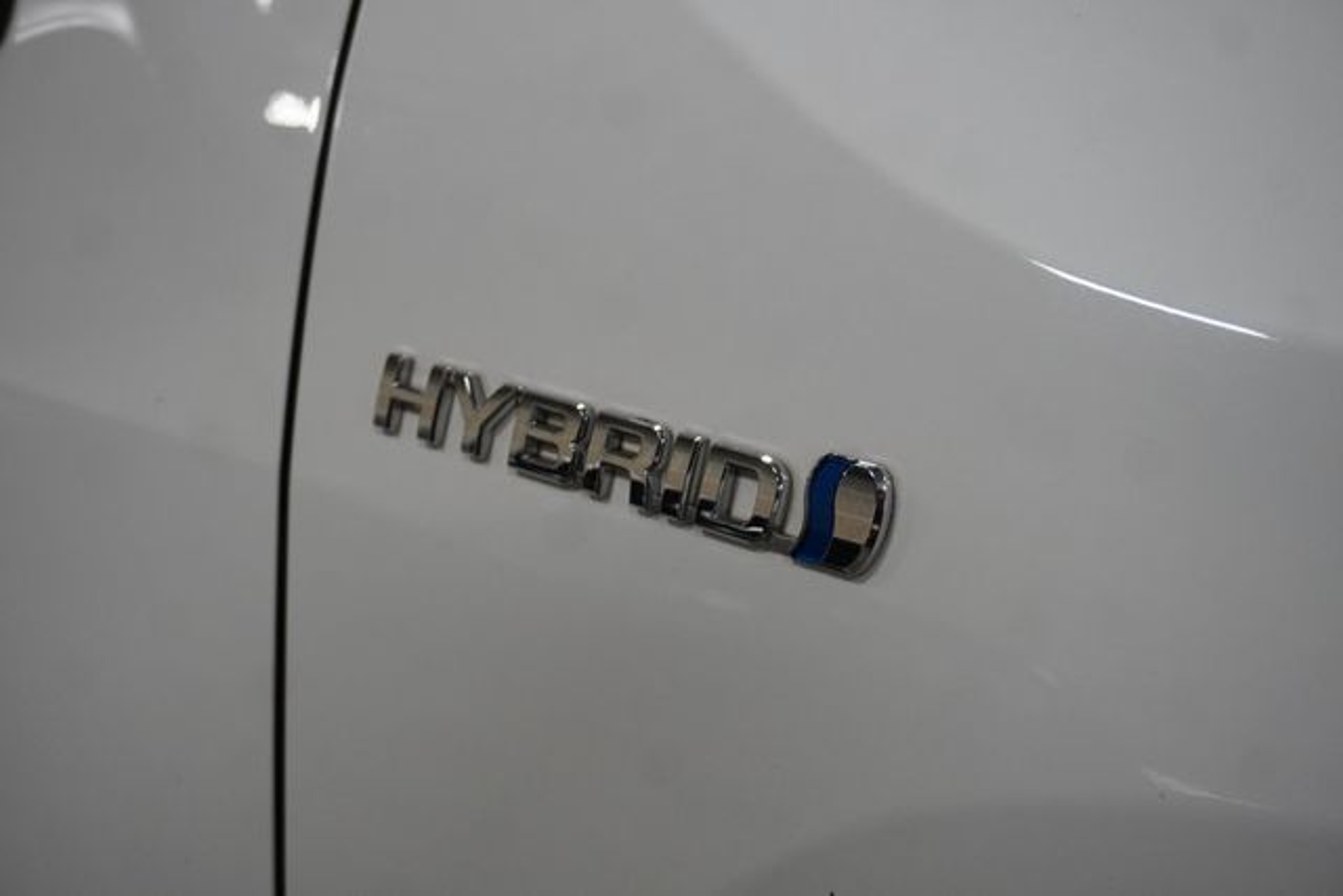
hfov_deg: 43.6
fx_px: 1679
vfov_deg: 29.9
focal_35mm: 45
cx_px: 672
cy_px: 448
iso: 1600
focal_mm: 30
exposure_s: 1/160
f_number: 5
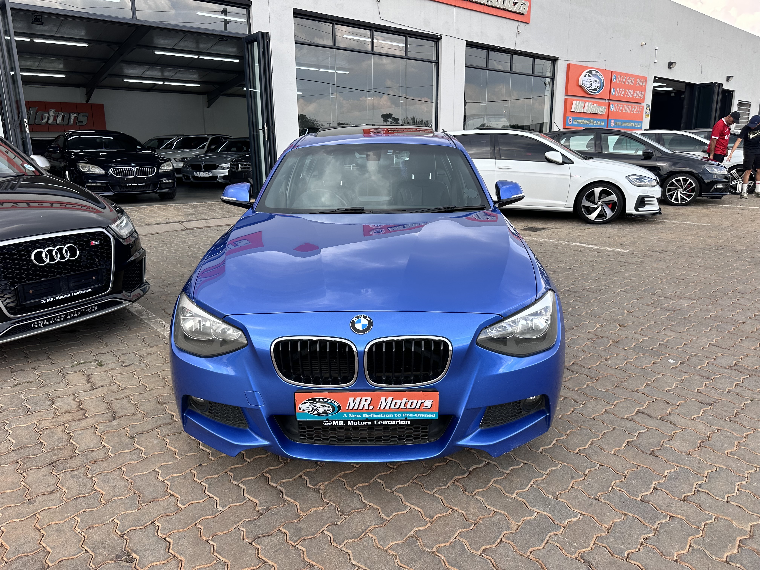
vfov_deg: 56.8
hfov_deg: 71.6
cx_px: 380
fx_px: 527
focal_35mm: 24
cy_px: 285
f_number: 1.78
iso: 80
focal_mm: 6.86
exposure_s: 1/667
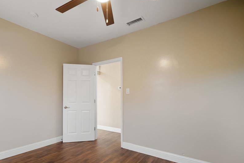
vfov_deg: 66.7
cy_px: 97
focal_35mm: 18
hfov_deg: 89.2
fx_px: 122
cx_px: 101
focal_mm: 14
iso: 100
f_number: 8
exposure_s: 1/4
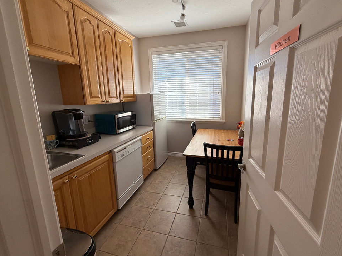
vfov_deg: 81.7
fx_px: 148
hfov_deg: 98.0
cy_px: 122
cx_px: 182
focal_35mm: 15
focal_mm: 2.22
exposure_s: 1/130
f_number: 2.2
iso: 50
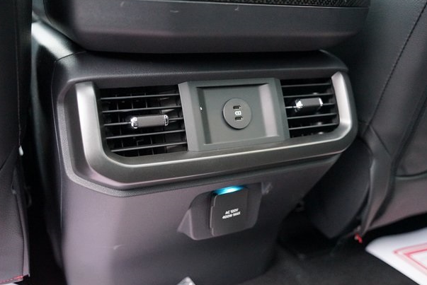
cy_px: 146
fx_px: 415
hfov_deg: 54.4
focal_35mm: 35
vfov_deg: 37.9
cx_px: 221
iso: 6400
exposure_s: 1/60
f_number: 3.2
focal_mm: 33
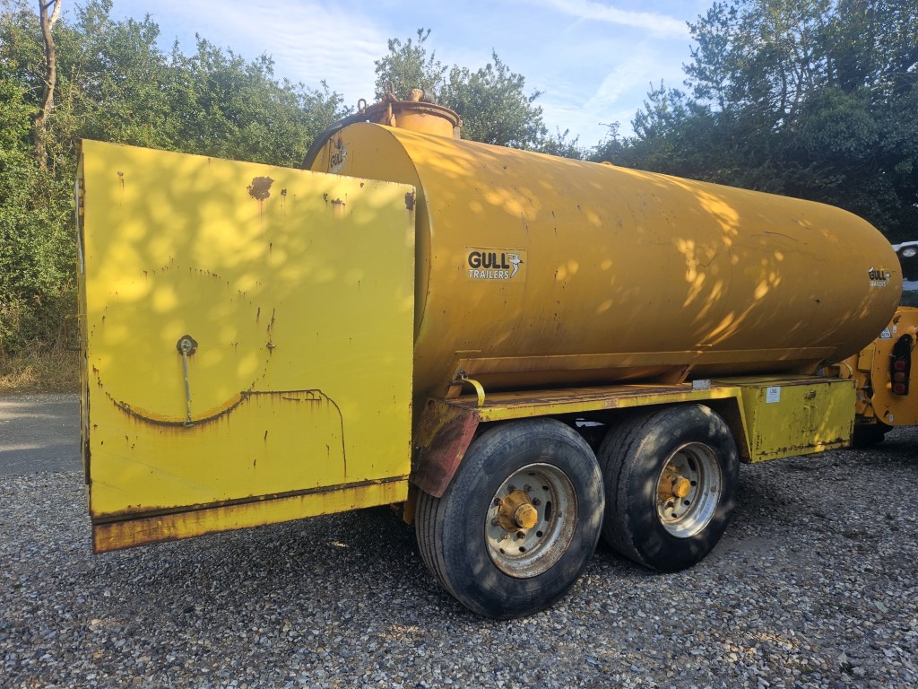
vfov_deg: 58.9
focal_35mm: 23
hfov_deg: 73.9
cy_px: 344
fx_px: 610
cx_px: 459
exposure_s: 1/348
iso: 25
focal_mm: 5.4
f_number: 1.8
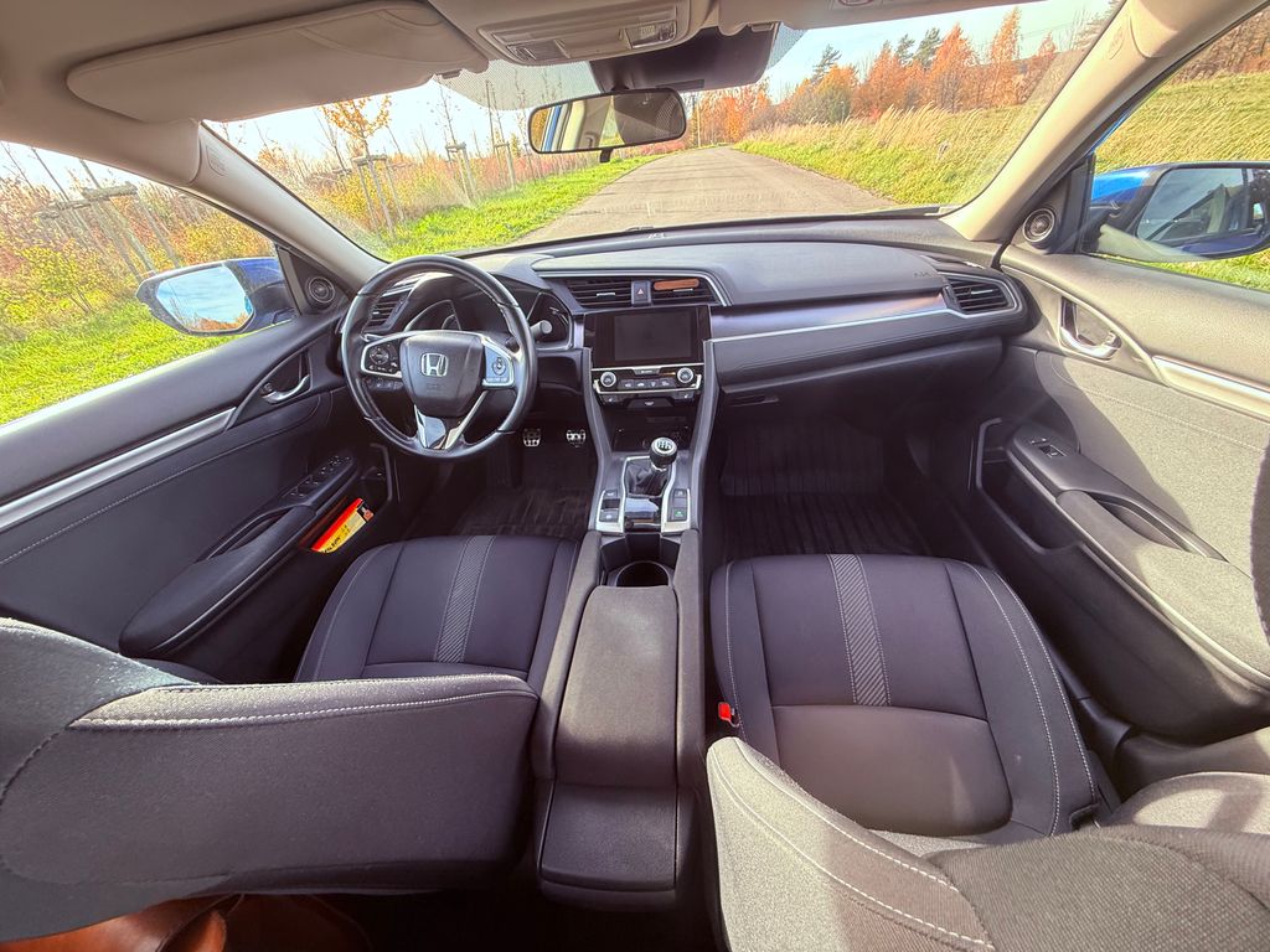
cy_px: 476
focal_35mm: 14
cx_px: 635
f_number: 2.2
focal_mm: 2.22
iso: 200
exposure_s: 1/99
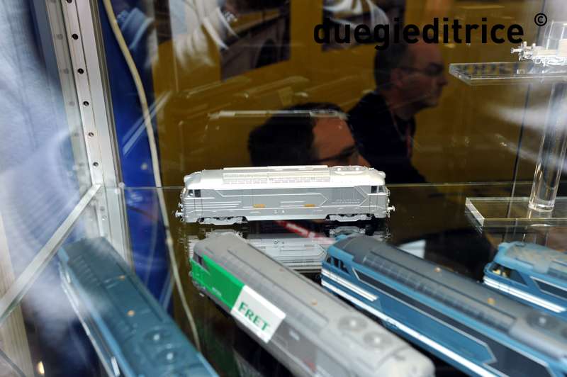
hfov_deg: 54.5
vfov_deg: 37.8
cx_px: 284
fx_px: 551
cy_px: 188
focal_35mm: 35
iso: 800
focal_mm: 35
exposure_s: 1/80
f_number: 8
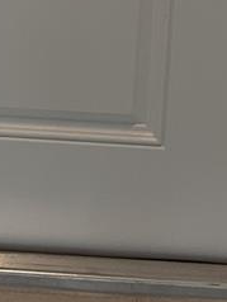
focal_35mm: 131
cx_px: -9
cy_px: -428
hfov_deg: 11.2
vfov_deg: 12.0
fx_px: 1143
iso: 100
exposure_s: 1/120
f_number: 1.5
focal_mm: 5.7
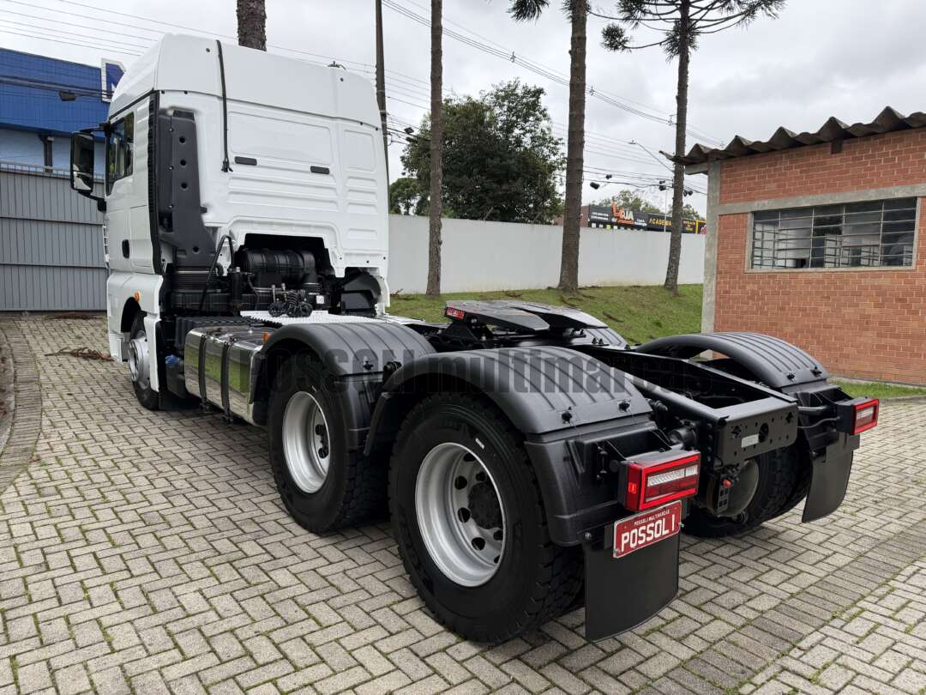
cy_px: 348
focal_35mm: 24
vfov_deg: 56.8
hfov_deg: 71.6
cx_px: 463
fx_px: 642
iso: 100
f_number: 1.78
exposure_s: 1/1522
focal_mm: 6.76
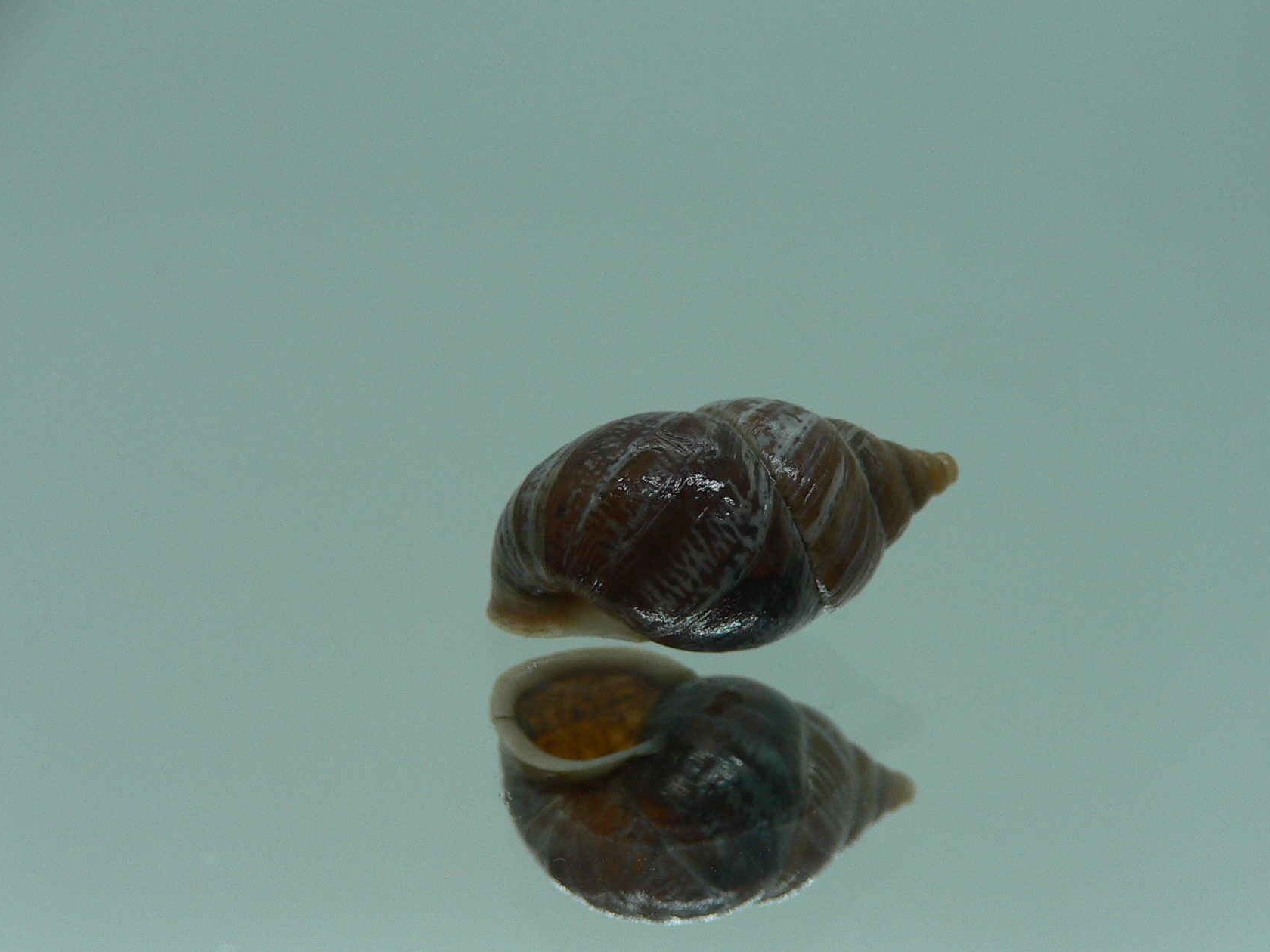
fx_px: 1541
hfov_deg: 44.8
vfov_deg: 34.3
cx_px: 686
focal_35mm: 42
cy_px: 565
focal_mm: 4.6
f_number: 2.8
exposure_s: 1/80
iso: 80
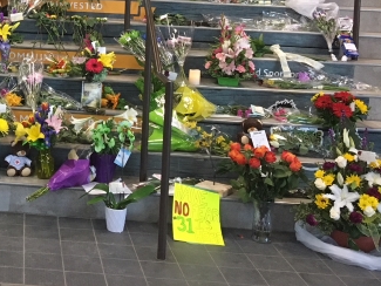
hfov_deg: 27.0
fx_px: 738
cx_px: -19
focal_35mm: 67
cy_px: -26
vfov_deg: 20.9
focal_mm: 4.15
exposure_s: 1/30
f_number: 2.2
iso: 125
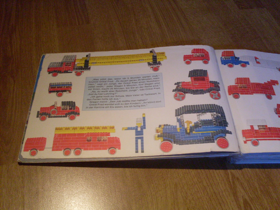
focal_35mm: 38
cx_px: 140
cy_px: 105
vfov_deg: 37.7
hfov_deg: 49.0
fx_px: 307
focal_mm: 6.3
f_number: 2.8
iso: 200
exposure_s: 1/20
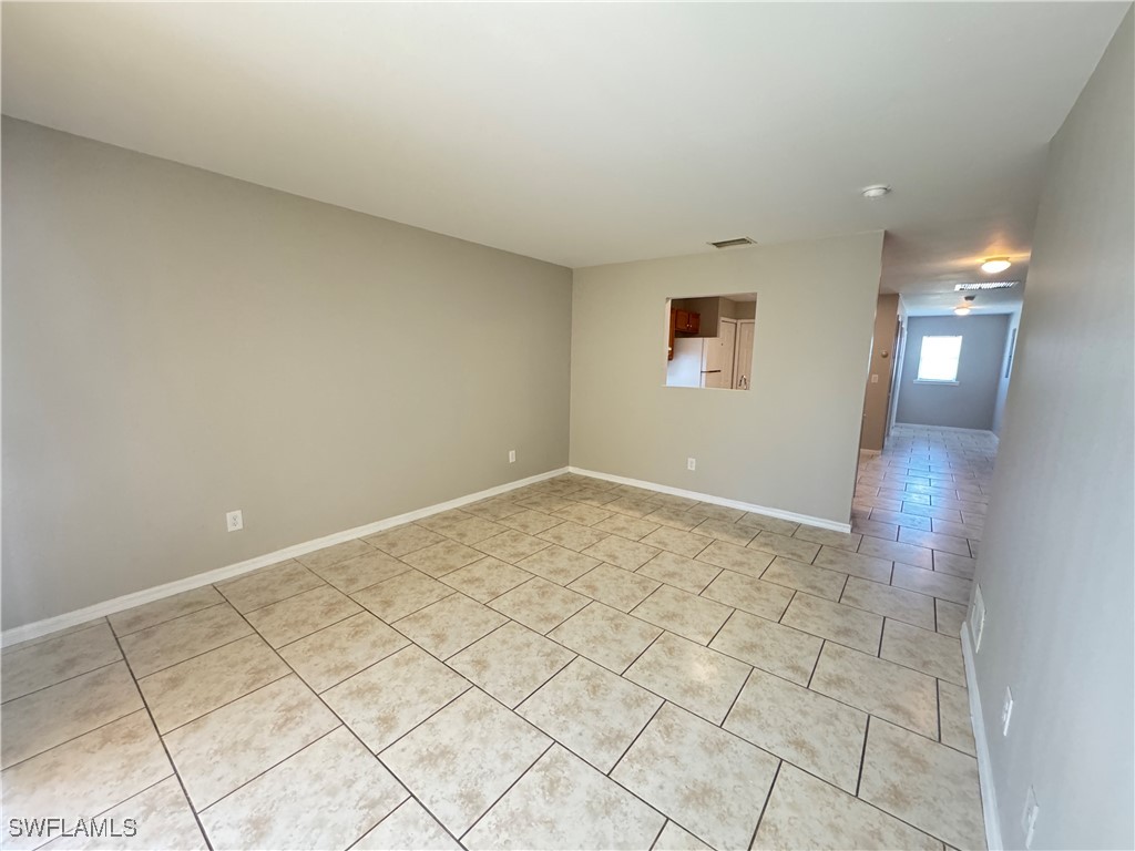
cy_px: 426
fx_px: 459
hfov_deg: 102.1
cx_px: 568
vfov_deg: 85.7
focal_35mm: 14
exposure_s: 1/60
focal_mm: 2.22
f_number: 2.2
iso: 800
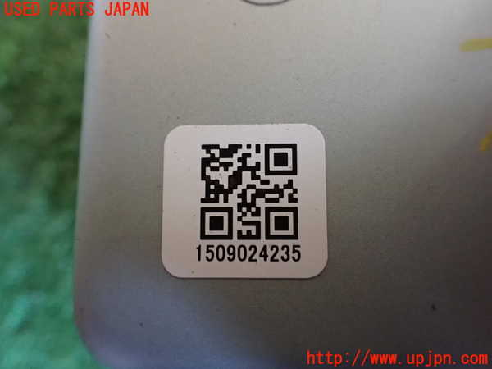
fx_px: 426
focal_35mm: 30
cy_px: 184
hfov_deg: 60.0
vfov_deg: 46.8
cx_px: 246
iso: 1600
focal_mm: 5.4
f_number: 2.3
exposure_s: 1/30
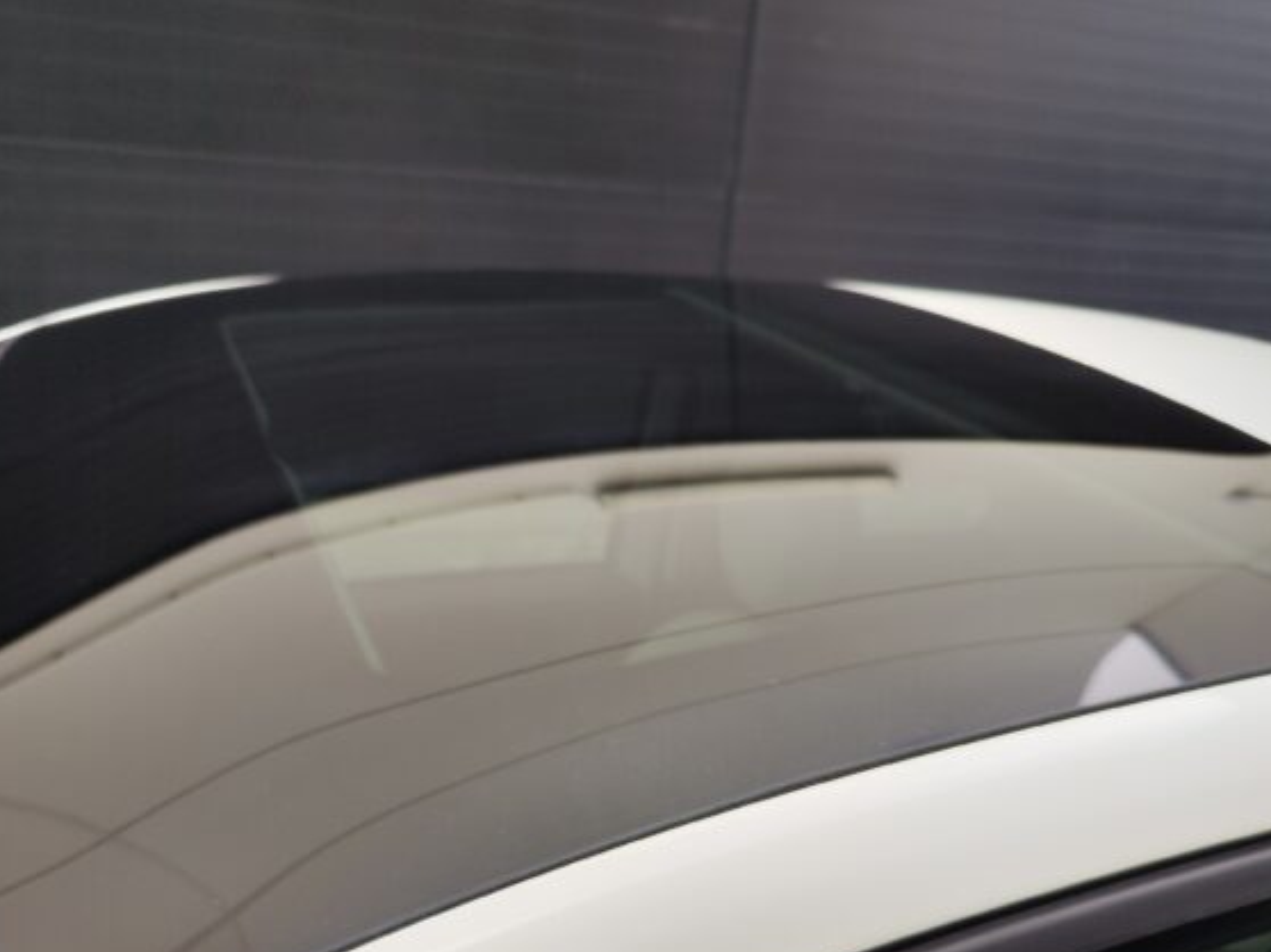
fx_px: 1211
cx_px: 674
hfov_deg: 55.3
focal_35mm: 33
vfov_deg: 42.0
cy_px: 679
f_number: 1.69
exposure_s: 1/241
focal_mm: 7.01
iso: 50
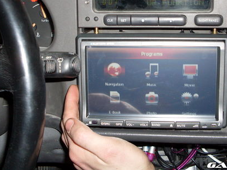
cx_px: 125
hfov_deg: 32.7
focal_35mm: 59
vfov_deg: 24.5
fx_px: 387
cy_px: 39
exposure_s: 1/45
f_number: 2.8
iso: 100
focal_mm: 6.3
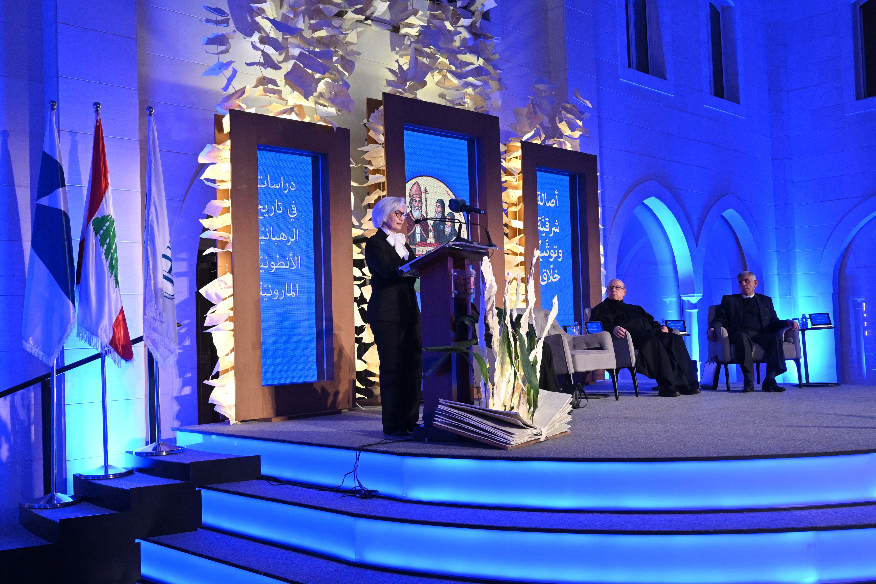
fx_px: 876
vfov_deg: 36.9
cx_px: 438
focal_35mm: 36
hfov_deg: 53.1
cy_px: 292
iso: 4000
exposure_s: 1/250
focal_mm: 24
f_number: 5
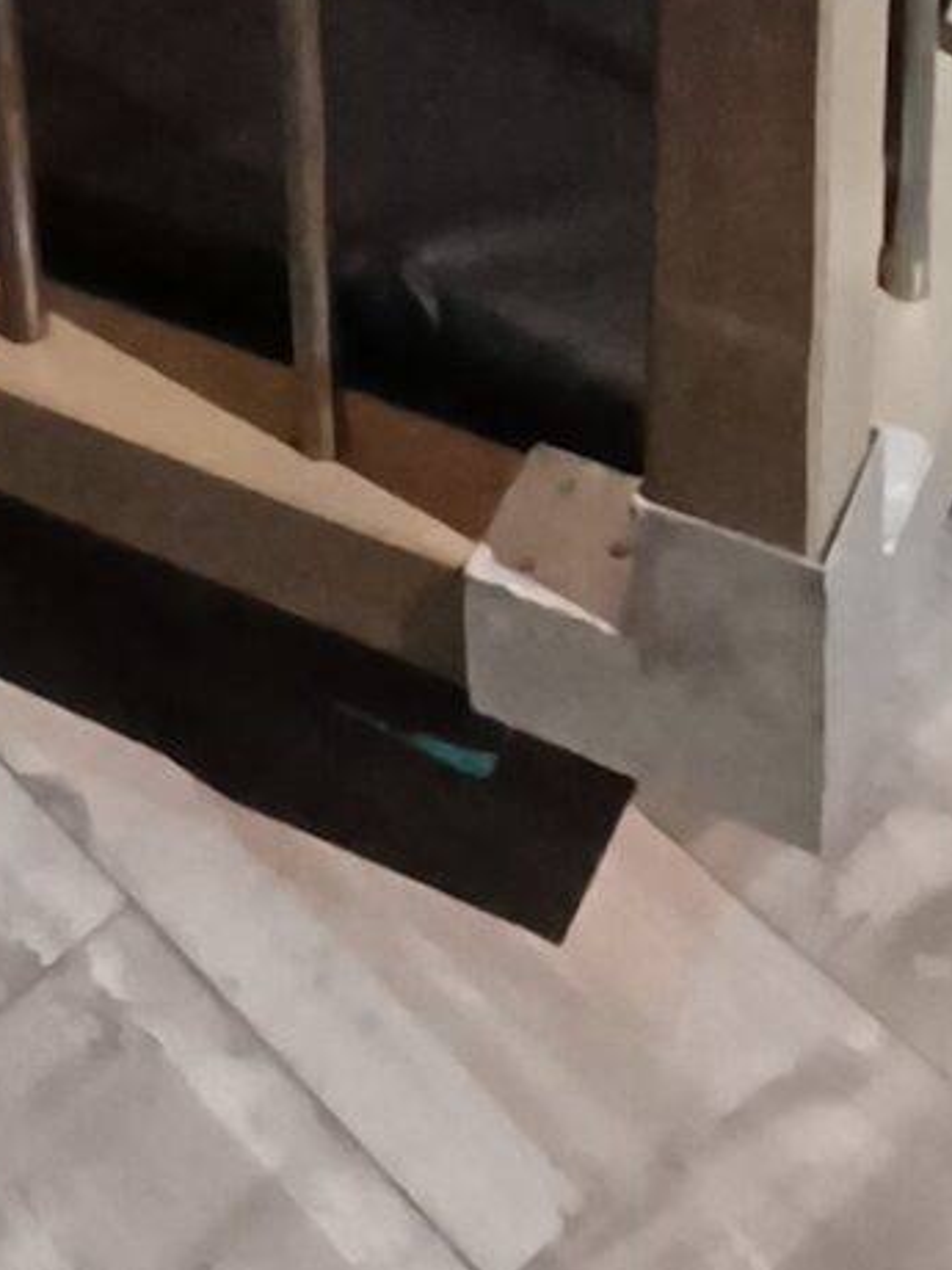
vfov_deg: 17.9
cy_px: -964
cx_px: 8
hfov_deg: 16.3
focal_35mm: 89
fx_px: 3264
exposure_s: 1/12.5
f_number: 2.2
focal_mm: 1.64
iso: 1250
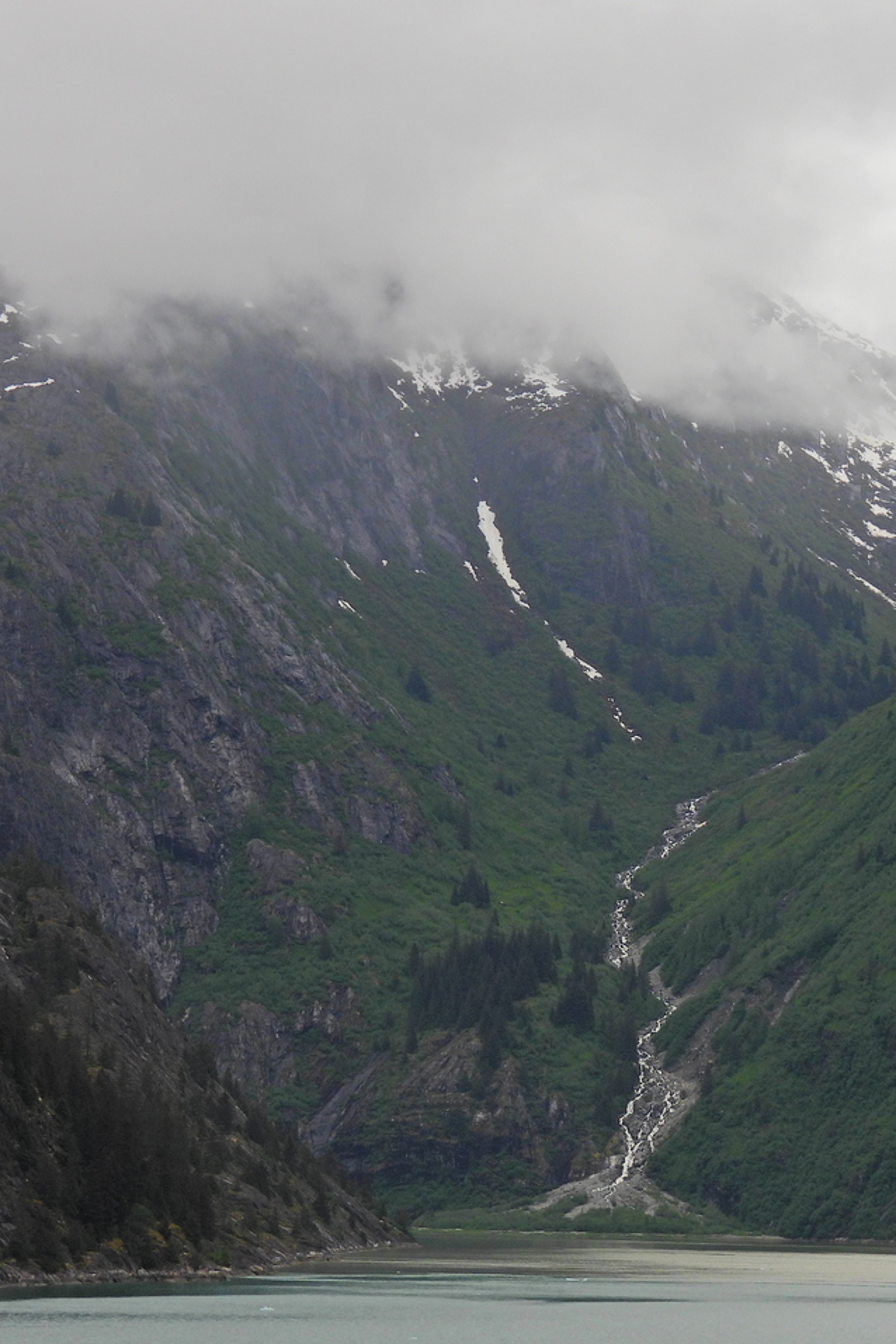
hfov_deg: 9.4
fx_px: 5450
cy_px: 671
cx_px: 594
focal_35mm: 146
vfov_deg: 14.1
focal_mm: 18.7
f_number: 4
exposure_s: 1/640
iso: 100
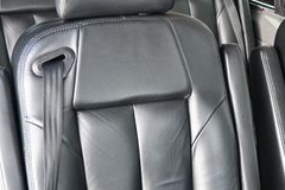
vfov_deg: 21.1
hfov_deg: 31.0
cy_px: 137
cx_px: 203
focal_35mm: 64
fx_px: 507
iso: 800
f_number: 3.5
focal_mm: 16
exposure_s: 1/125
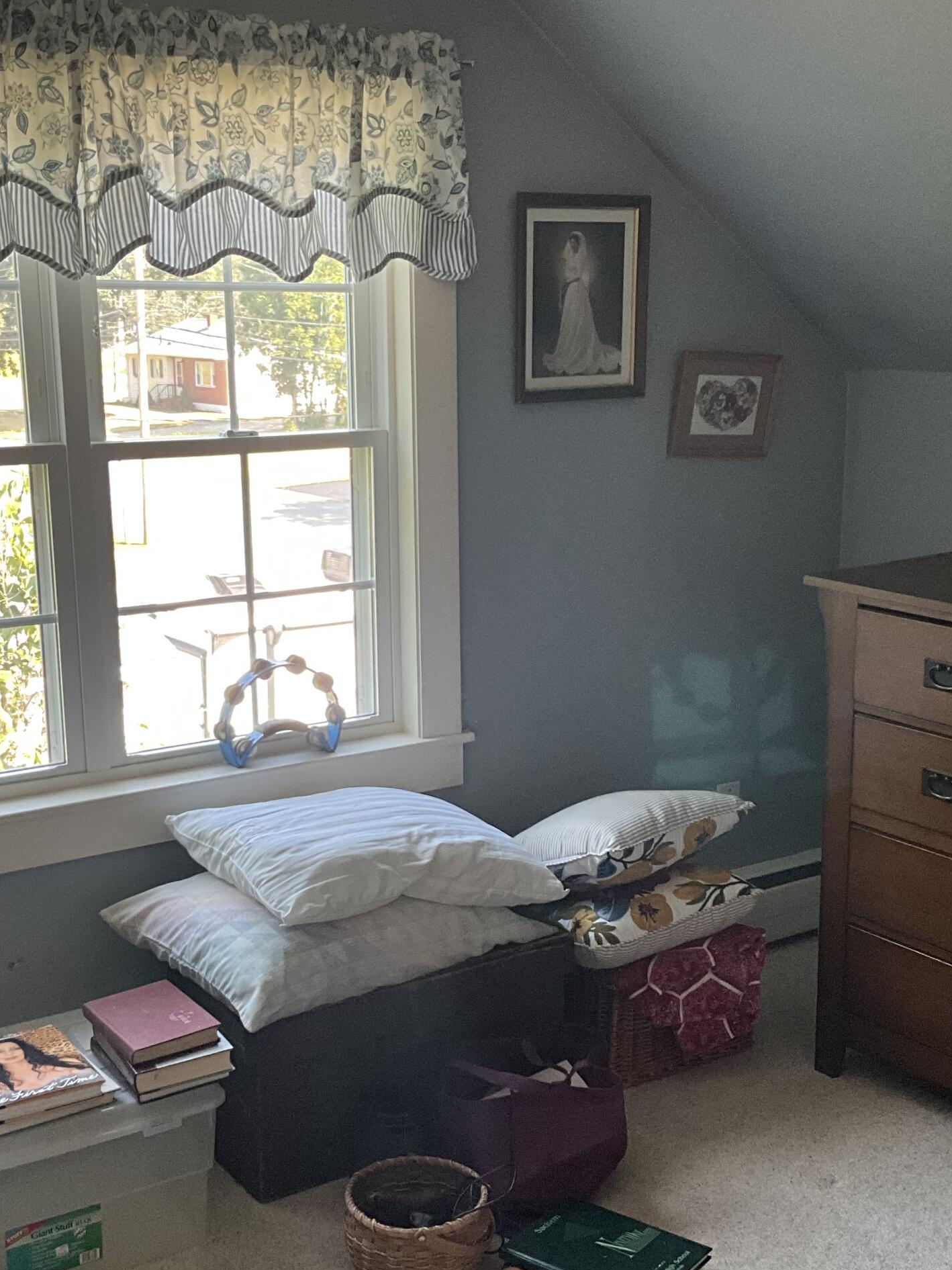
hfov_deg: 31.5
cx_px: 502
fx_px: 1687
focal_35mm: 46
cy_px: 686
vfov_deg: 41.2
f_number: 1.8
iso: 64
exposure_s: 1/62
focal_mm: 3
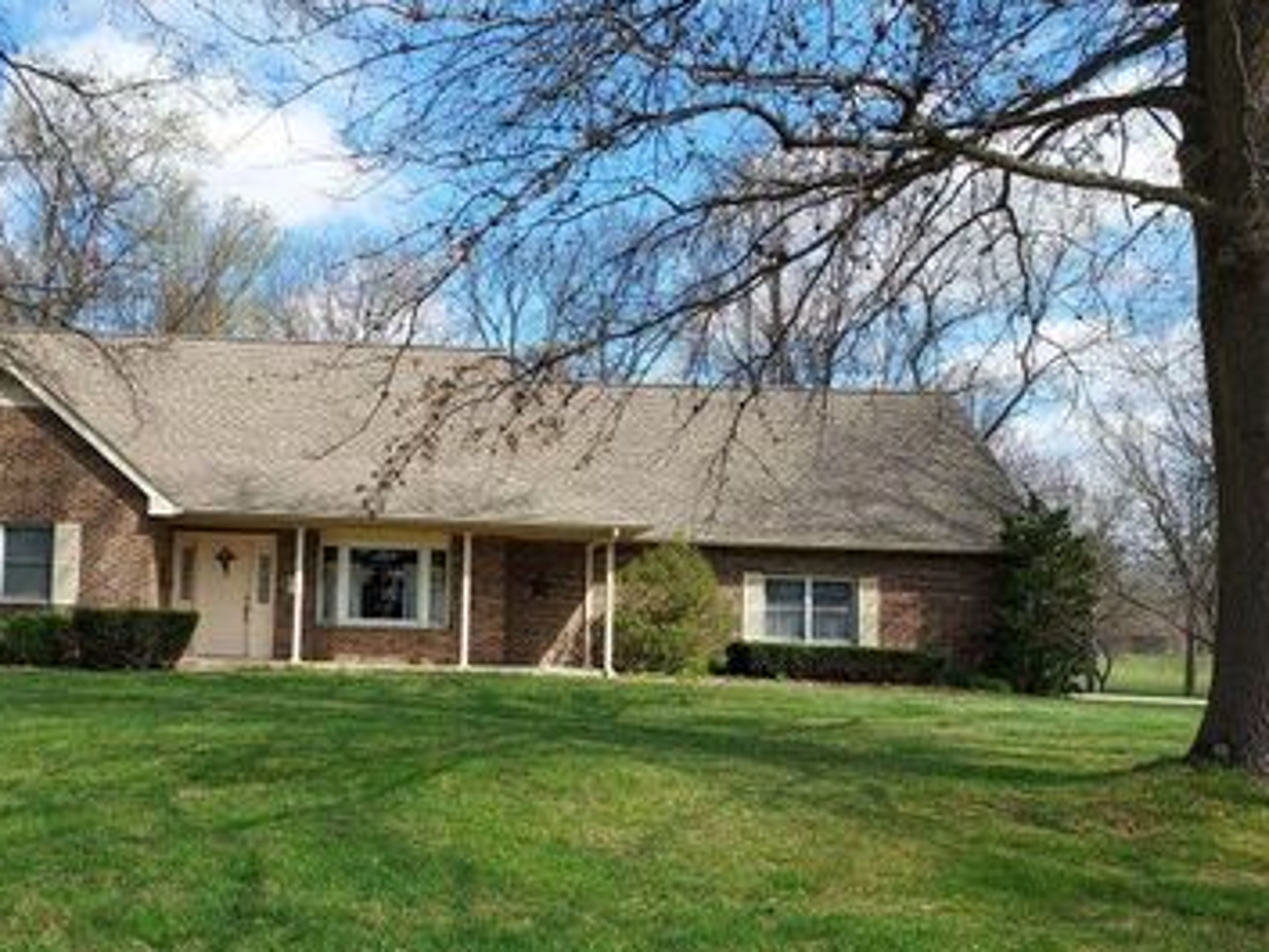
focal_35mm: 34
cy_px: 555
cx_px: 478
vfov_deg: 41.7
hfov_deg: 53.4
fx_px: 1247
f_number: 1.8
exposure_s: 1/772
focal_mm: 4.6
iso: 40
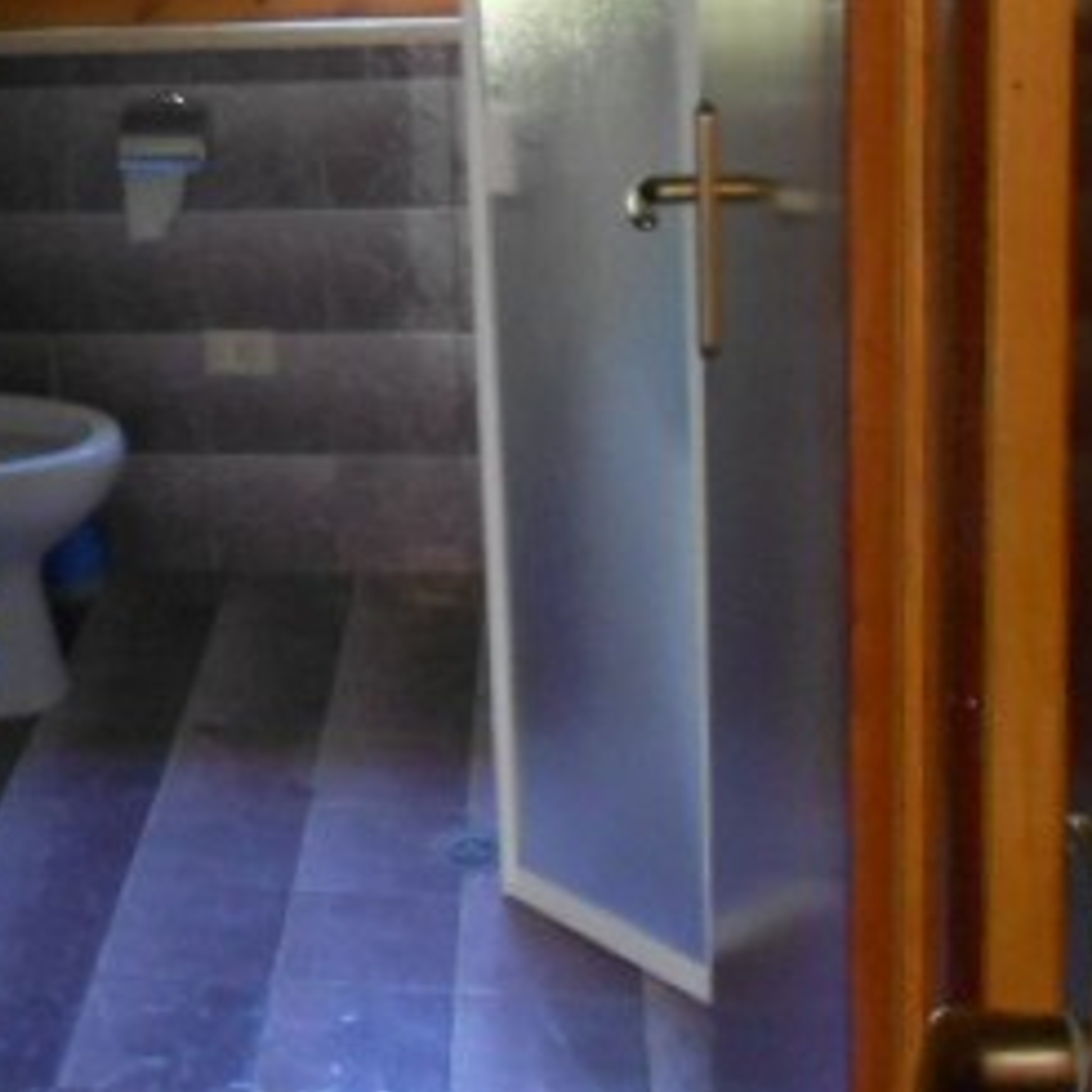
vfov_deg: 27.3
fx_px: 2141
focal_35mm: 60
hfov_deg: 27.8
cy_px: 53
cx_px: 152
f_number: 3.2
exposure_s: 1/30
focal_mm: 4.6
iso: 250
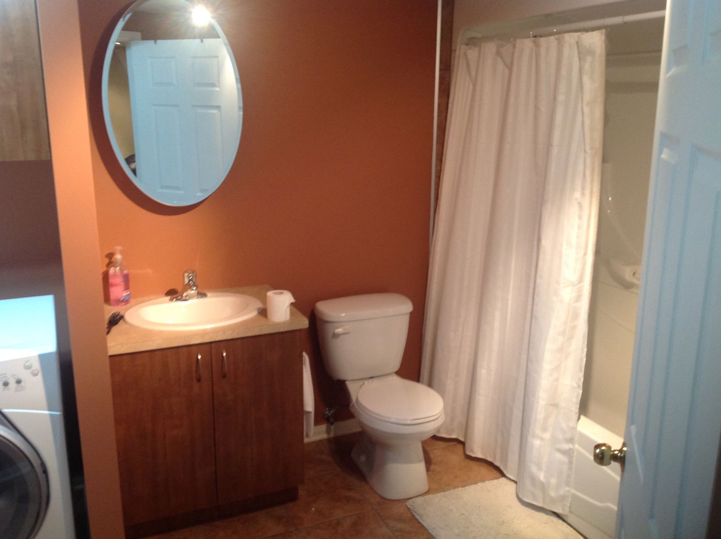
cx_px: 360
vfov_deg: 40.6
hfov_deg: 52.7
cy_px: 270
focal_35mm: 35
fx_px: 728
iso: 125
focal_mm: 4.28
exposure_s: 1/15
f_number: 2.4
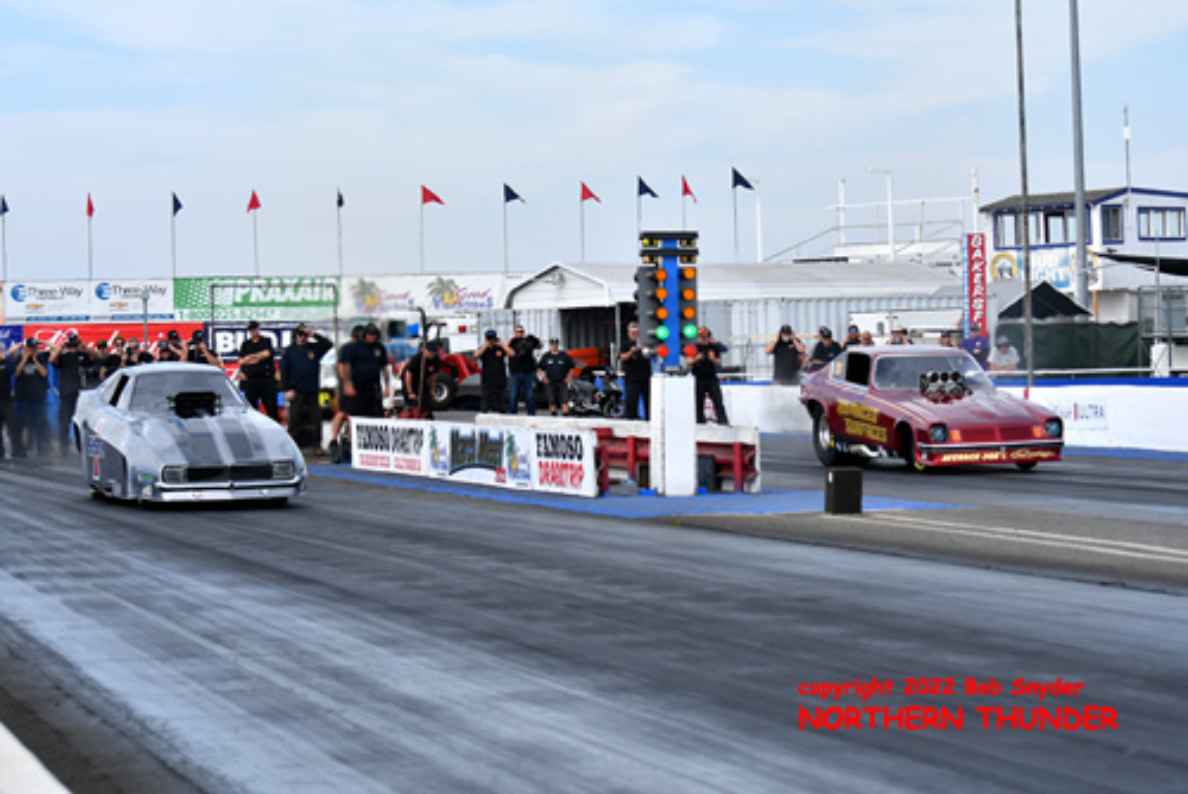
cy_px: 397
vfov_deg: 13.1
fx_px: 3467
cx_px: 594
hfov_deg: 19.4
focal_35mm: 105
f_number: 4.5
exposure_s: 1/1000
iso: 160
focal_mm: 70
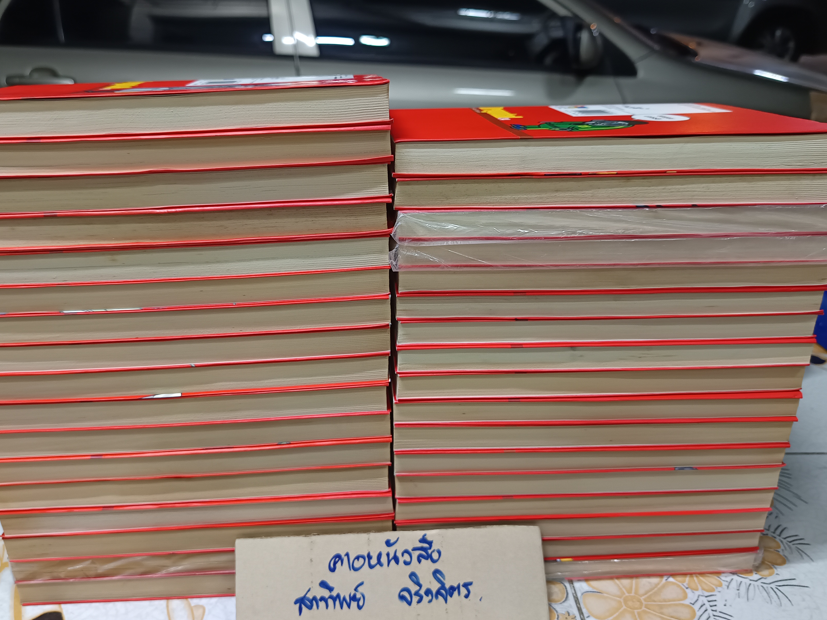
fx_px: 717
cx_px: 375
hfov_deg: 59.9
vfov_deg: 46.8
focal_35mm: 30
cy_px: 312
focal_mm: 5.31
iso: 1094
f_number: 1.7
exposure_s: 1/25
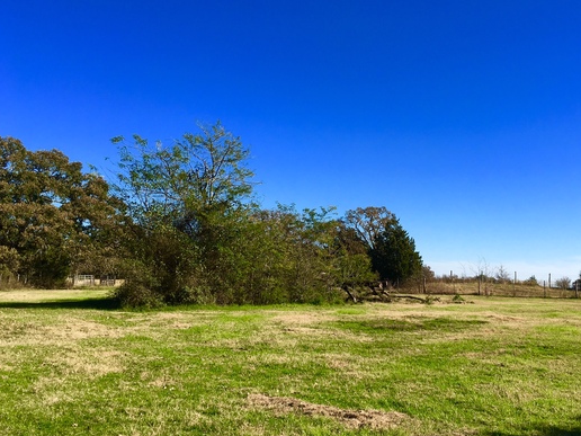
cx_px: 341
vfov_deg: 39.7
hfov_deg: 51.1
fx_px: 604
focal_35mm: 36
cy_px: 216
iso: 25
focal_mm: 4.15
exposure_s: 1/1538
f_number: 2.2
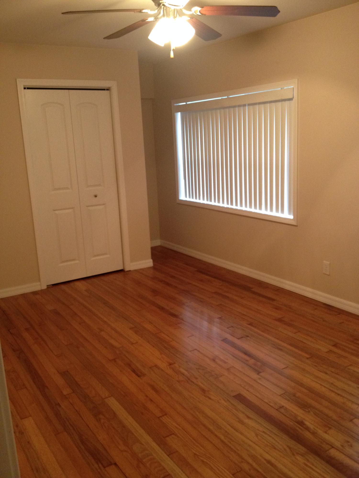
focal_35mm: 35
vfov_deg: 52.6
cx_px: 180
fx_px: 484
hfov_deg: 40.7
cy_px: 239
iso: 250
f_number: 2.4
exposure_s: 1/20
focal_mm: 4.28
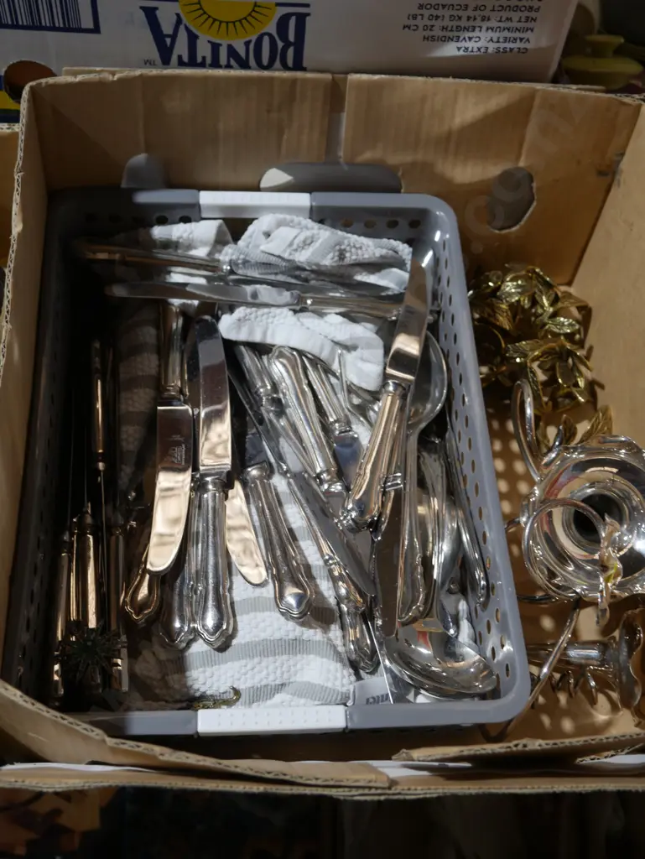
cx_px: 322
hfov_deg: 34.4
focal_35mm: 42
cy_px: 430
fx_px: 1043
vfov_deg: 44.8
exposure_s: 1/60
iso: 320
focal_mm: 21
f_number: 4.6
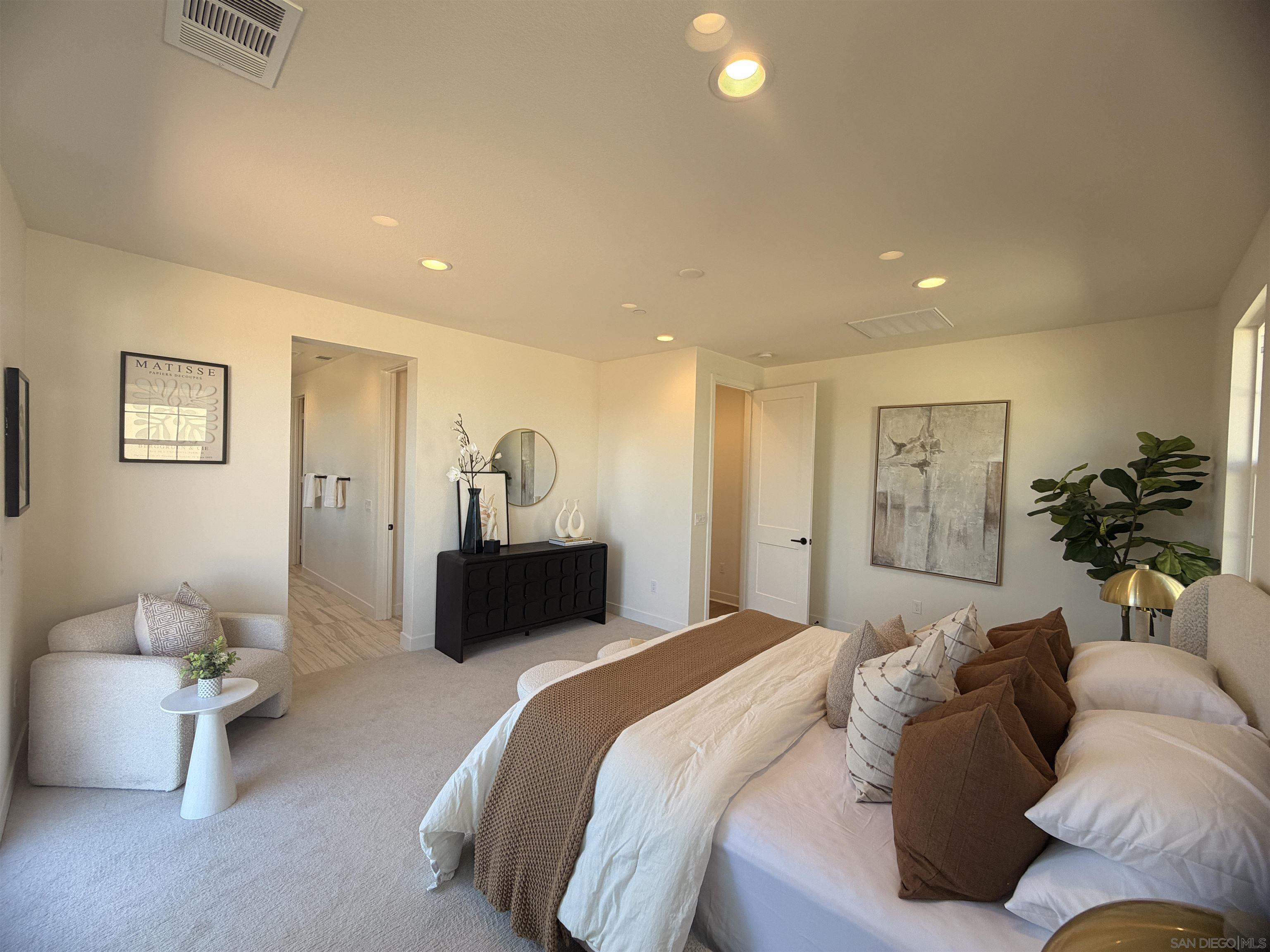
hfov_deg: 102.1
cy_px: 476
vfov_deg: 85.7
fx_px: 514
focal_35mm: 14
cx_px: 635
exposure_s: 1/121
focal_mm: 2.22
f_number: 2.2
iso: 50
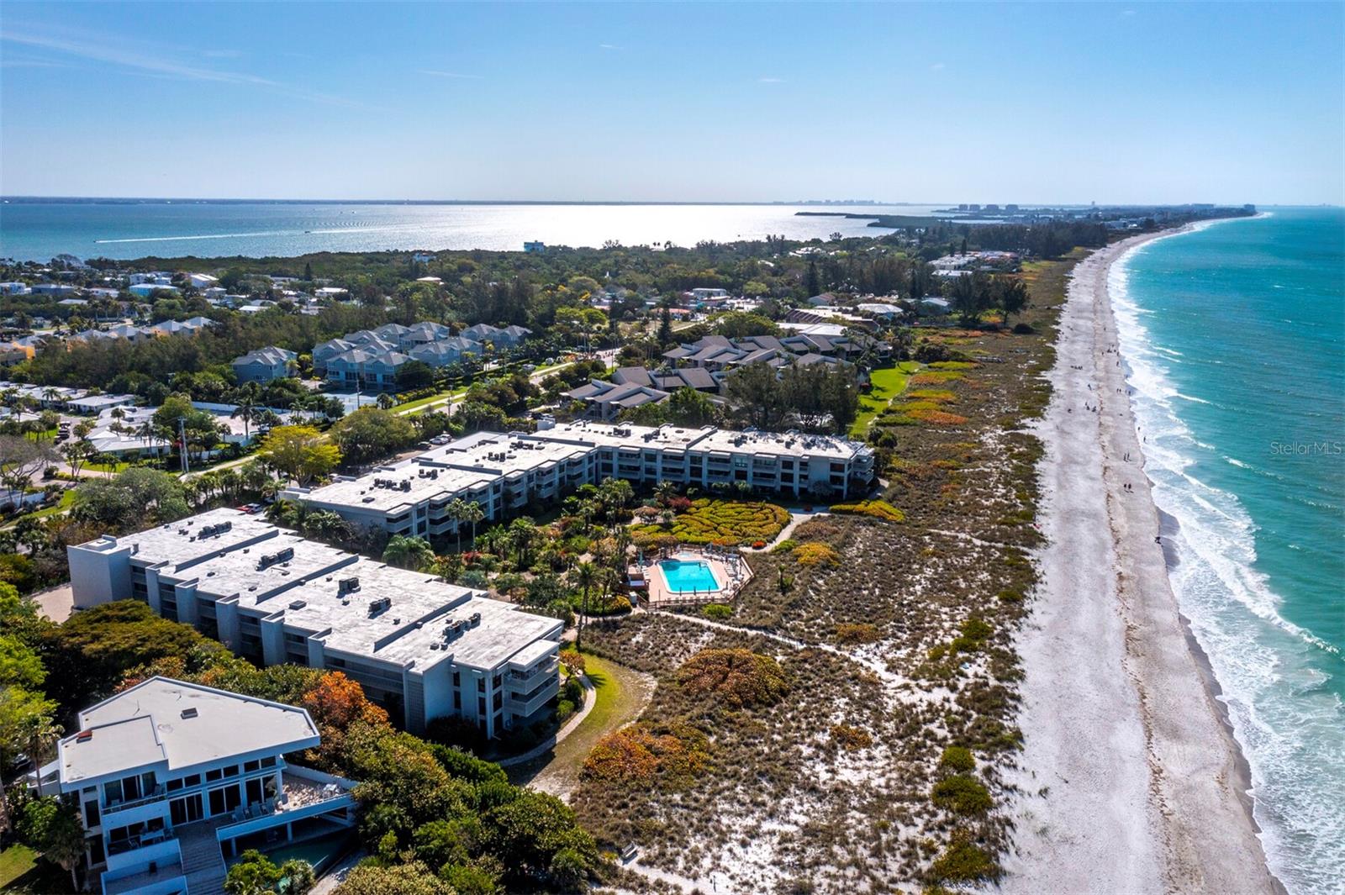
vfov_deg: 46.4
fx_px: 1046
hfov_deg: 65.5
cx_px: 672
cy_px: 448
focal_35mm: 28
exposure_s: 1/1000
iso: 100
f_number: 7.1
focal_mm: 10.26
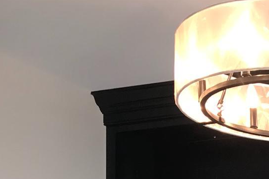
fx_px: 822
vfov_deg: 11.4
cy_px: 344
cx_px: 476
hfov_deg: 15.9
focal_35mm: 110
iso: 25
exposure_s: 1/60
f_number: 1.8
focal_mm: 3.99
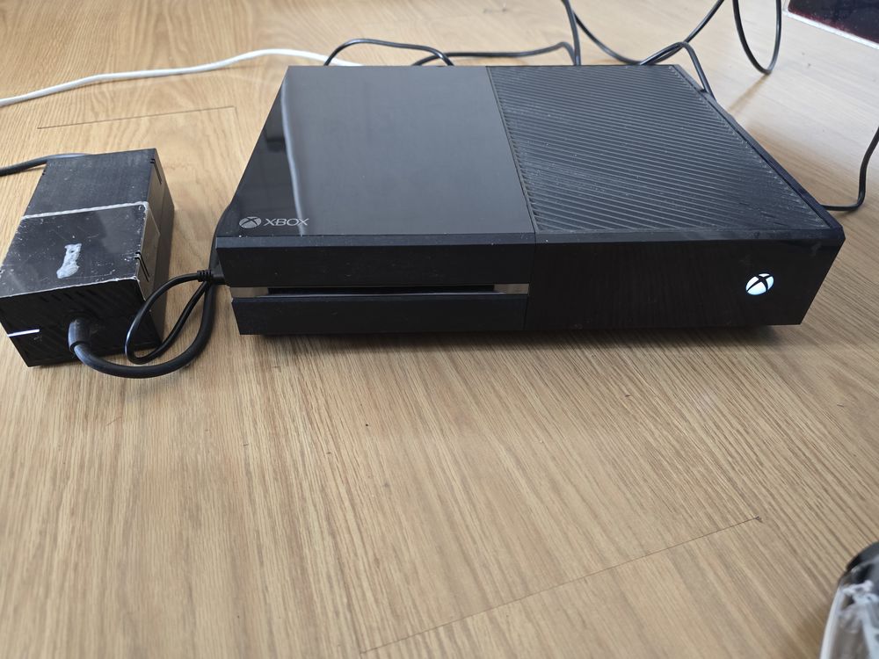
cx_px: 440
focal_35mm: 23
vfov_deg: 58.9
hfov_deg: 73.9
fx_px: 584
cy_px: 330
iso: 400
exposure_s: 1/32
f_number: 1.7
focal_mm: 6.3
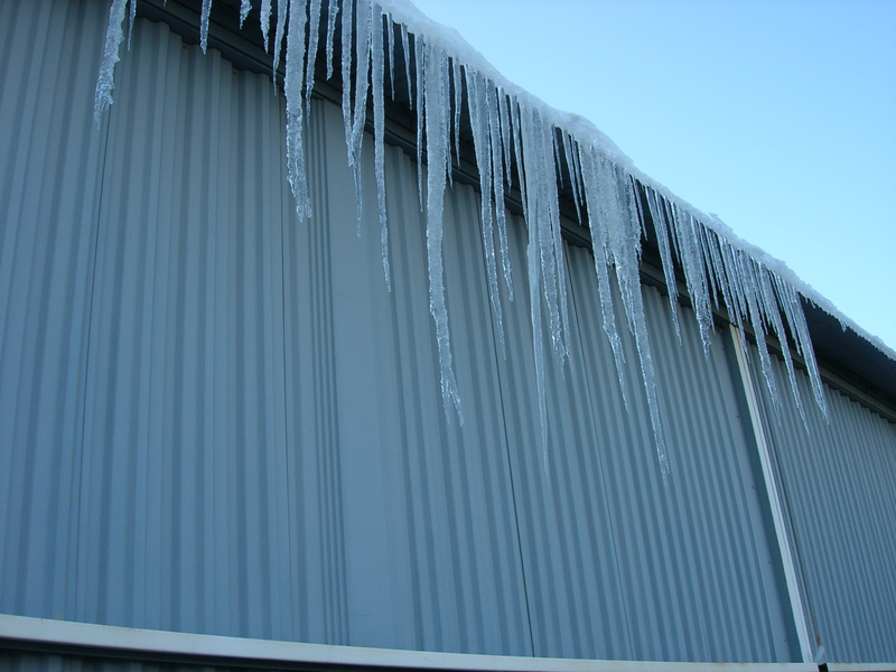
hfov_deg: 49.0
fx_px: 984
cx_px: 448
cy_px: 336
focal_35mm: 38
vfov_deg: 37.7
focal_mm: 7.8
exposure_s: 1/86.6
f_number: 4.8
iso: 64
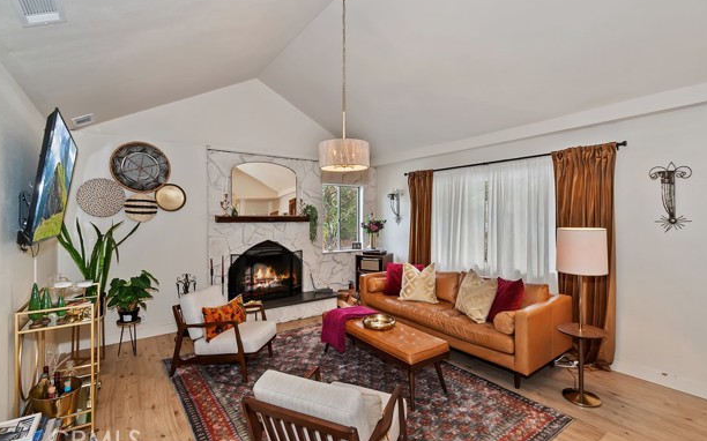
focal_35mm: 16
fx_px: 308
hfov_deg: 97.8
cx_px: 359
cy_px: 211
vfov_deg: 71.2
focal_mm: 10
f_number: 8
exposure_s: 1/30
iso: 400
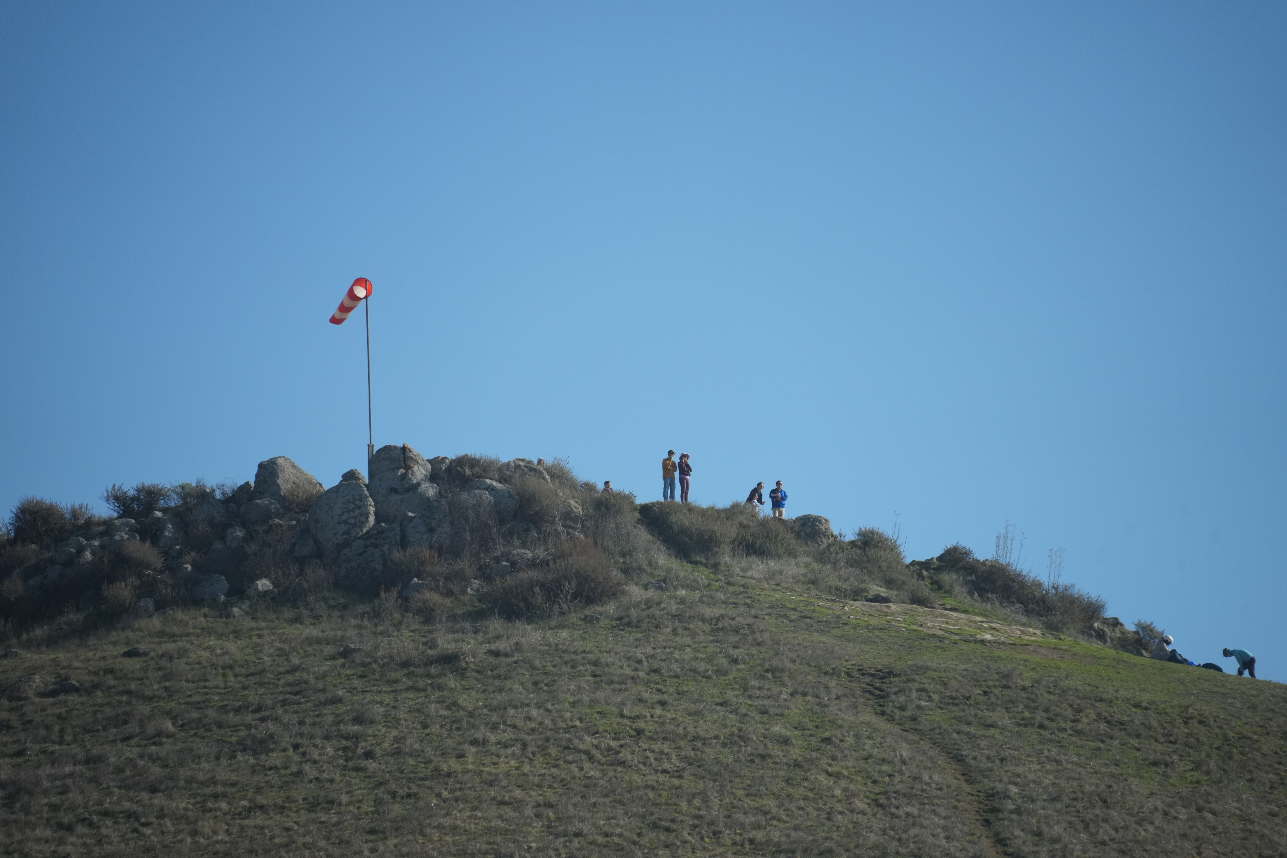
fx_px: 10724
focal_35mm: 300
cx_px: 644
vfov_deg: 4.6
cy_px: 429
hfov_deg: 6.9
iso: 640
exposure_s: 1/2500
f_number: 7.1
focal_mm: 300
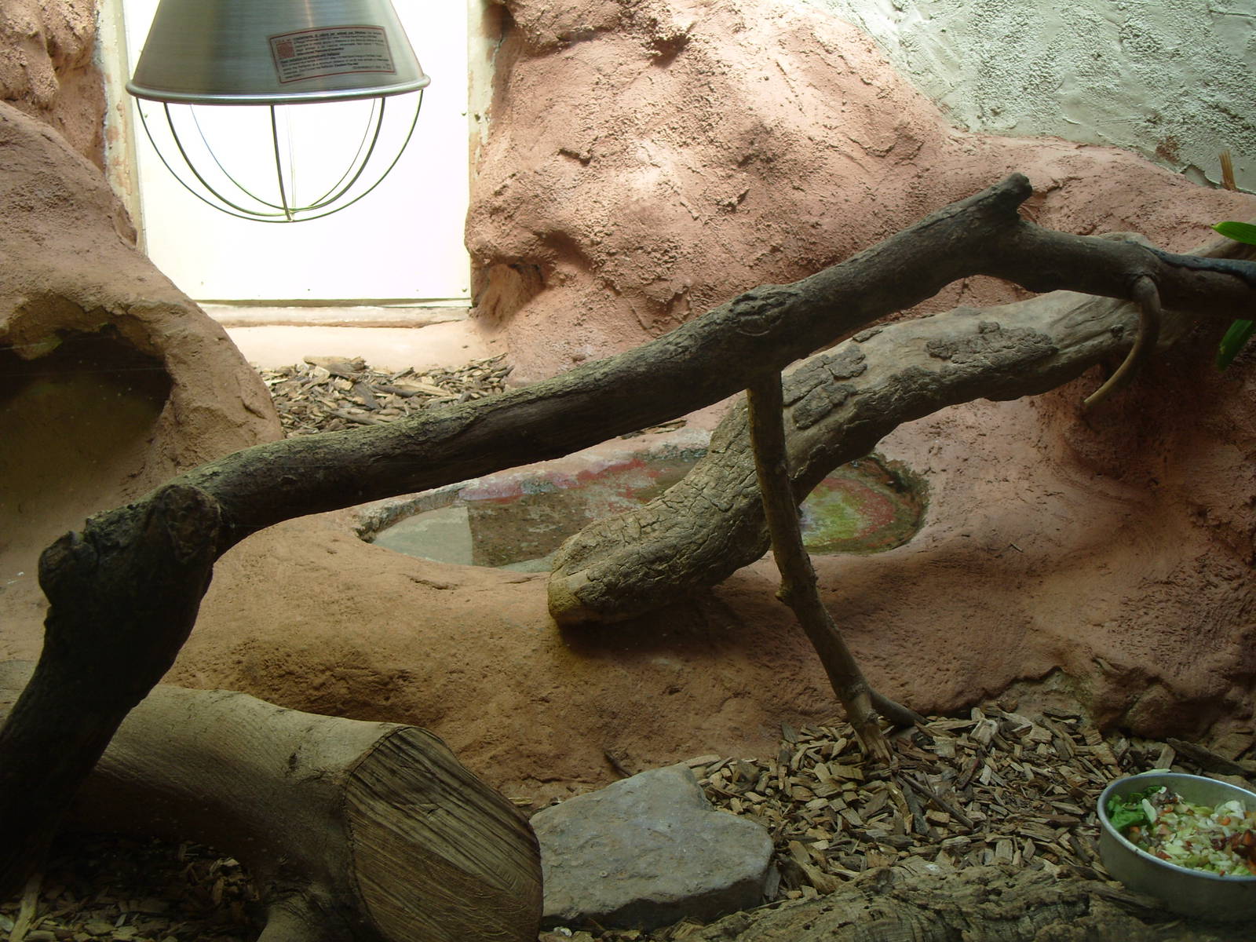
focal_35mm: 35
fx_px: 1270
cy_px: 471
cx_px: 628
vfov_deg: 40.7
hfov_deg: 52.6
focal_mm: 7.8
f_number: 2.8
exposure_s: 1/60
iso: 80
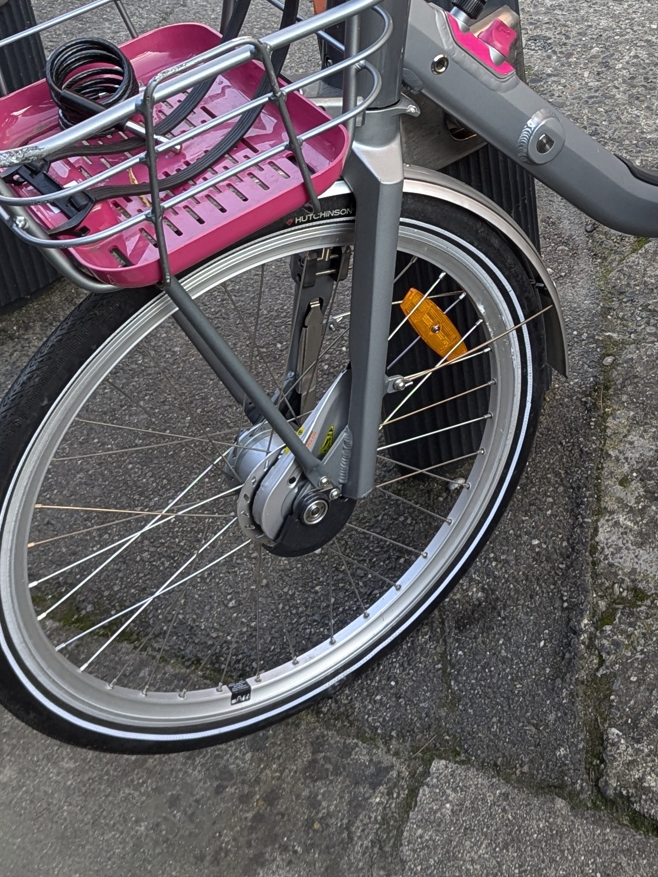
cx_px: 550
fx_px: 1673
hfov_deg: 21.9
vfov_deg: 28.7
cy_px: 156
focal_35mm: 66
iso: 74
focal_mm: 6.81
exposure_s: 1/183
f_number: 1.85
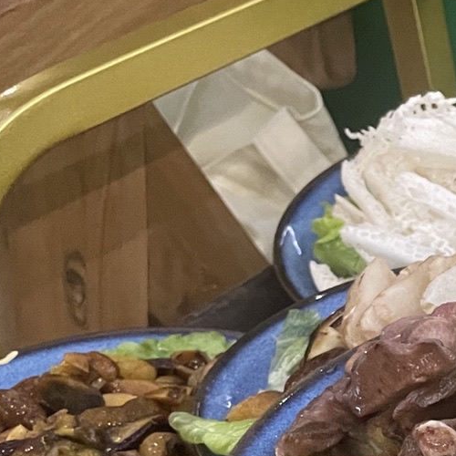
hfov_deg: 15.9
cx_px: 833
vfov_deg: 17.8
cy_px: 577
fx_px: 1371
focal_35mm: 92
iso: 320
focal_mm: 4.2
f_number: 1.6
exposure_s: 1/60
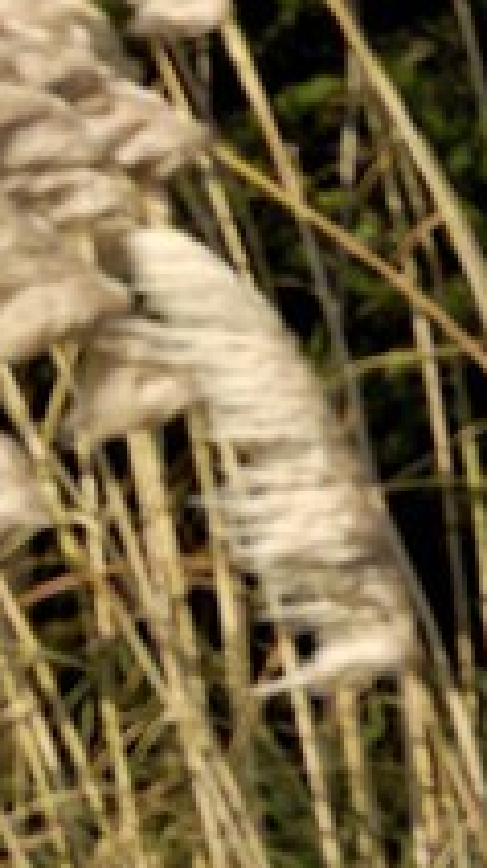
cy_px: -1216
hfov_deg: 0.5
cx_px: -2754
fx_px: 54426
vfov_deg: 0.9
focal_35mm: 2367
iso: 100
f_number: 9
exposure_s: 1/160
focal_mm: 200
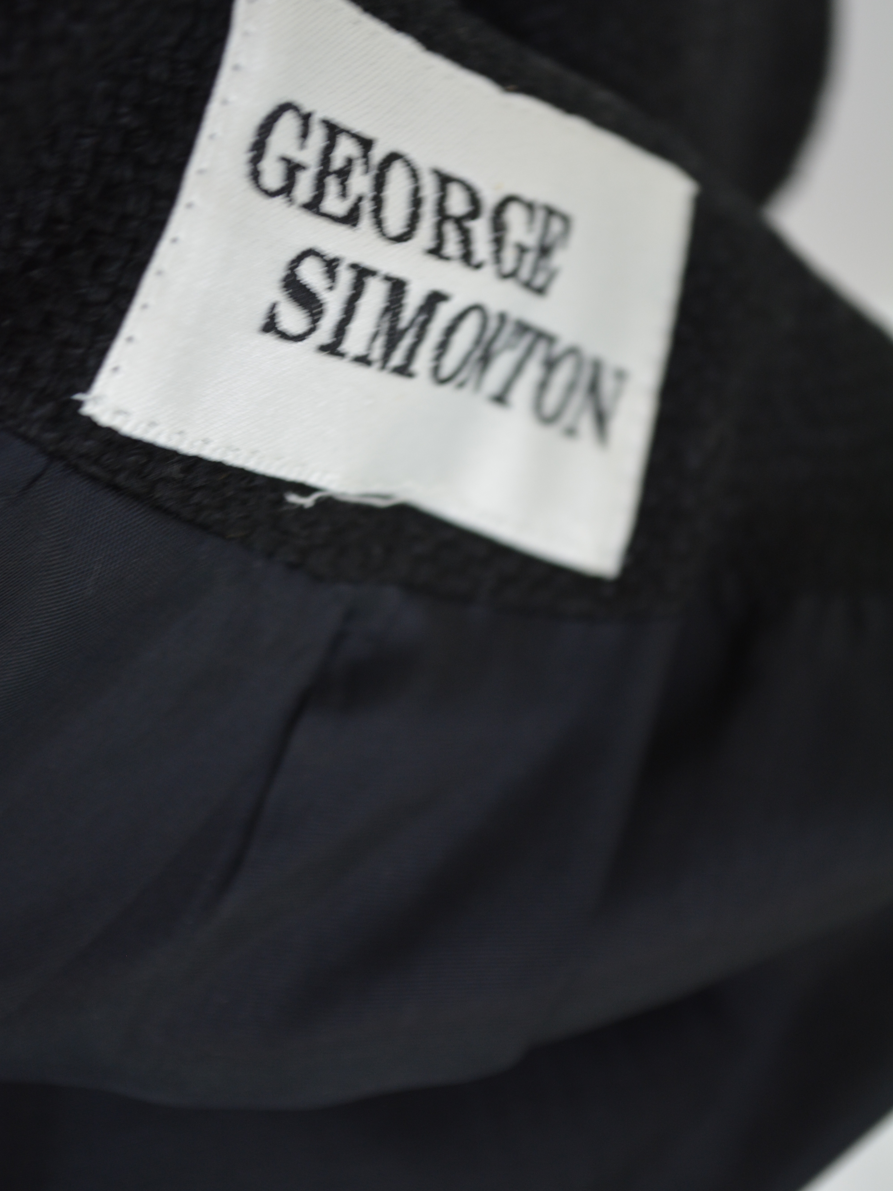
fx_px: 3080
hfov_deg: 16.5
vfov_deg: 21.9
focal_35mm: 90
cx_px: 448
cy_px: 530
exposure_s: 1/60
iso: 500
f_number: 5.6
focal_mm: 55
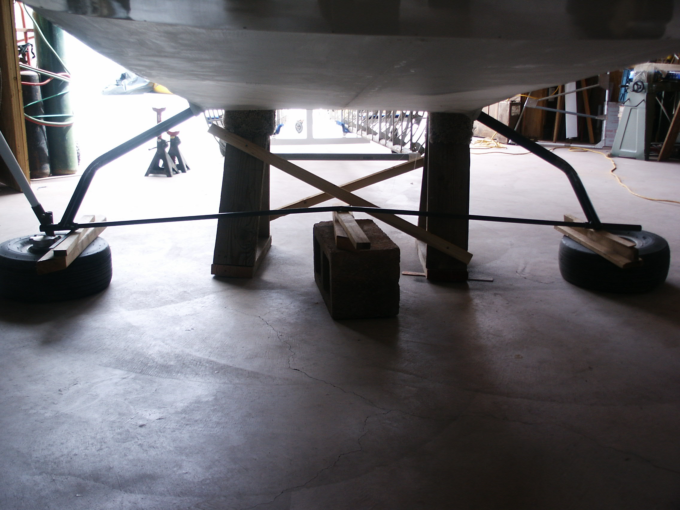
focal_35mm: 35
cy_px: 255
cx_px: 340
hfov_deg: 52.6
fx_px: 688
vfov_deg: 40.7
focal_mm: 7.21
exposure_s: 1/60
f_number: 3
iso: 64
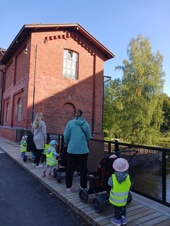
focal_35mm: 27
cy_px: 113
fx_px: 177
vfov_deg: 65.3
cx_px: 85
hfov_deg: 51.4
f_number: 1.8
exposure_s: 1/111
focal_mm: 4
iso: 20
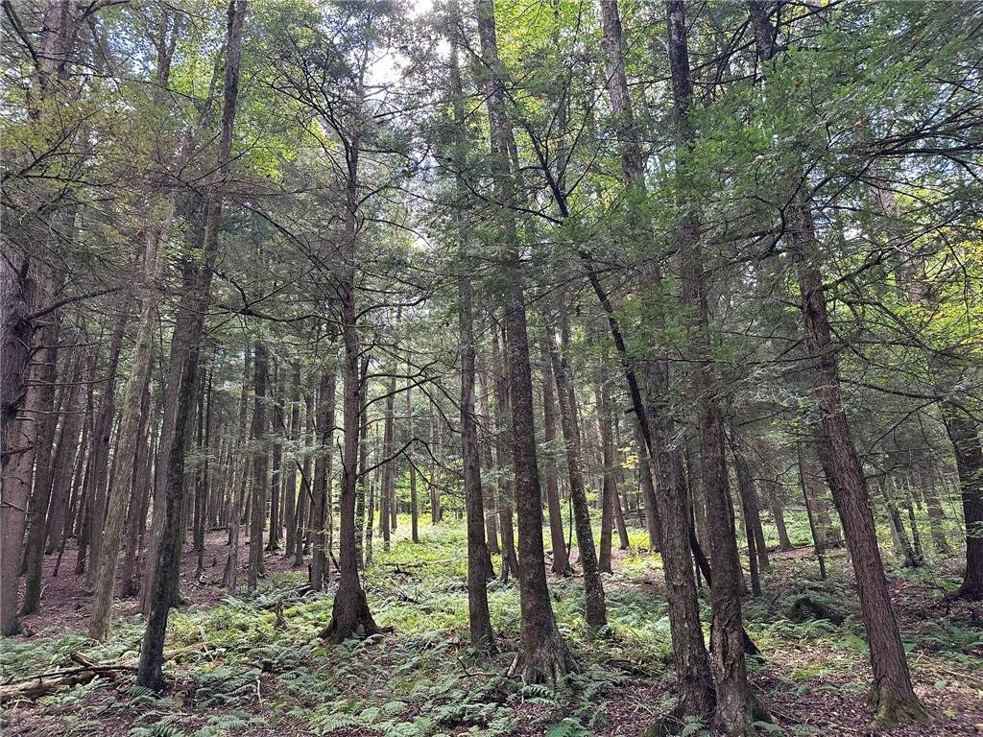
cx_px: 492
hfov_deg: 71.6
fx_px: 682
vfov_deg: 56.8
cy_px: 368
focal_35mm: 24
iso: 250
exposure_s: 1/117
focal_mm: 6.86
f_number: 1.78
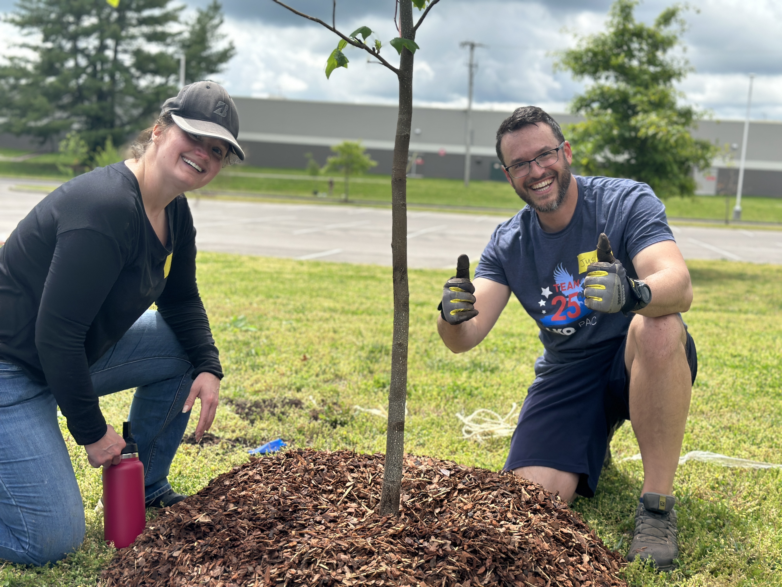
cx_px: 391
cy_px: 294
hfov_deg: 39.7
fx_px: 1084
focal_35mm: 48
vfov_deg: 30.3
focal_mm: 6.86
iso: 80
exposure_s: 1/2890
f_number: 1.78
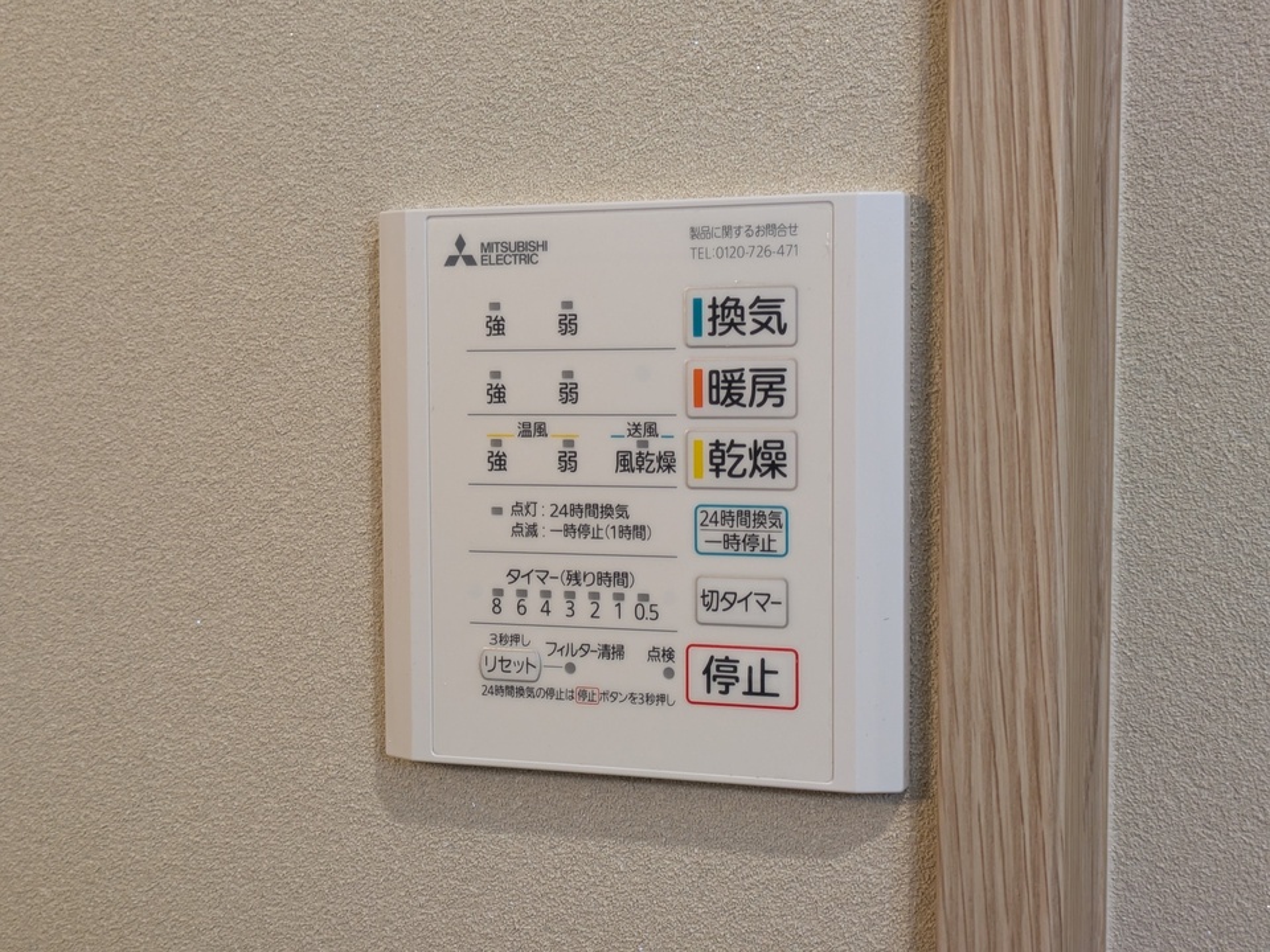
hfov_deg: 37.5
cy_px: 476
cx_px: 635
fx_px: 1871
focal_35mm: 51
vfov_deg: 28.6
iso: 77
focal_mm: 5.43
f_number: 1.89
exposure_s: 1/24
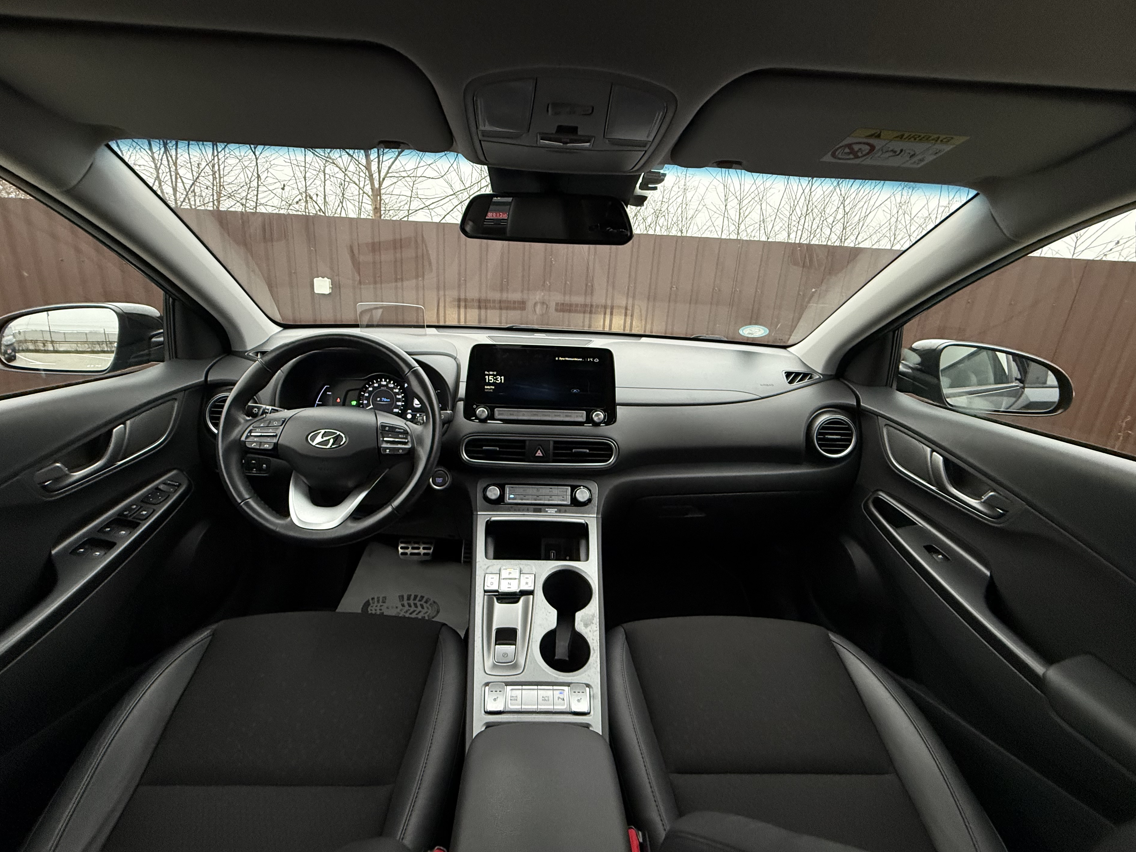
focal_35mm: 15
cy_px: 404
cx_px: 549
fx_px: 492
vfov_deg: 81.7
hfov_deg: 98.1
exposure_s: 1/99
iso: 320
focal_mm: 2.22
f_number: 2.2
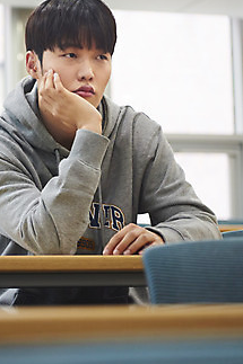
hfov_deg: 10.5
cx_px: 56
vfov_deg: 15.8
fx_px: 1318
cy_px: 151
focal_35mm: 130
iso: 1000
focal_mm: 70
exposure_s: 1/250
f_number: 2.8
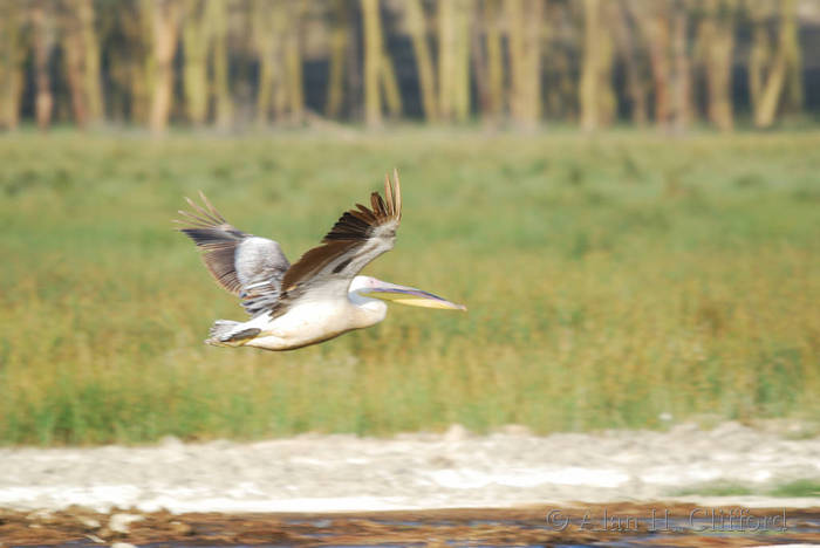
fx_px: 13678
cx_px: 410
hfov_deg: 3.4
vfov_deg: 2.3
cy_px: 274
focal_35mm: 600
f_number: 5.6
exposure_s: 1/400
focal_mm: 400
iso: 280
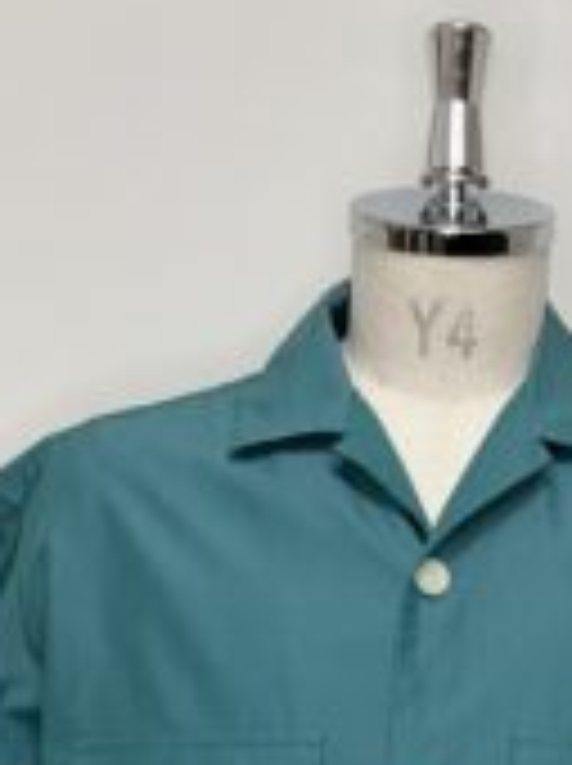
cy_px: 850
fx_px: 1458
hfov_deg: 22.0
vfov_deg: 26.9
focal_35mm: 66
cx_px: 441
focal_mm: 3.99
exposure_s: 1/50
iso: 80
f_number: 1.8
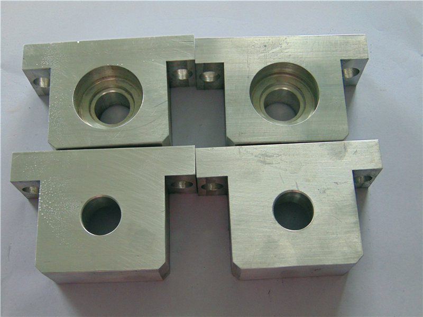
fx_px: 611
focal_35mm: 50
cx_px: 212
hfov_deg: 38.2
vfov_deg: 29.1
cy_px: 158
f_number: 3.5
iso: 100
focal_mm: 9
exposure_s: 1/30
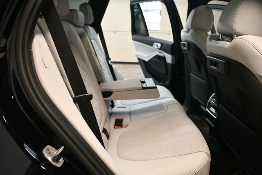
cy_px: 88
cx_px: 131
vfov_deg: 43.6
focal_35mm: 30
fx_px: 218
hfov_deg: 62.0
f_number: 3.5
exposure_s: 1/125
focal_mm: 20
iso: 3200
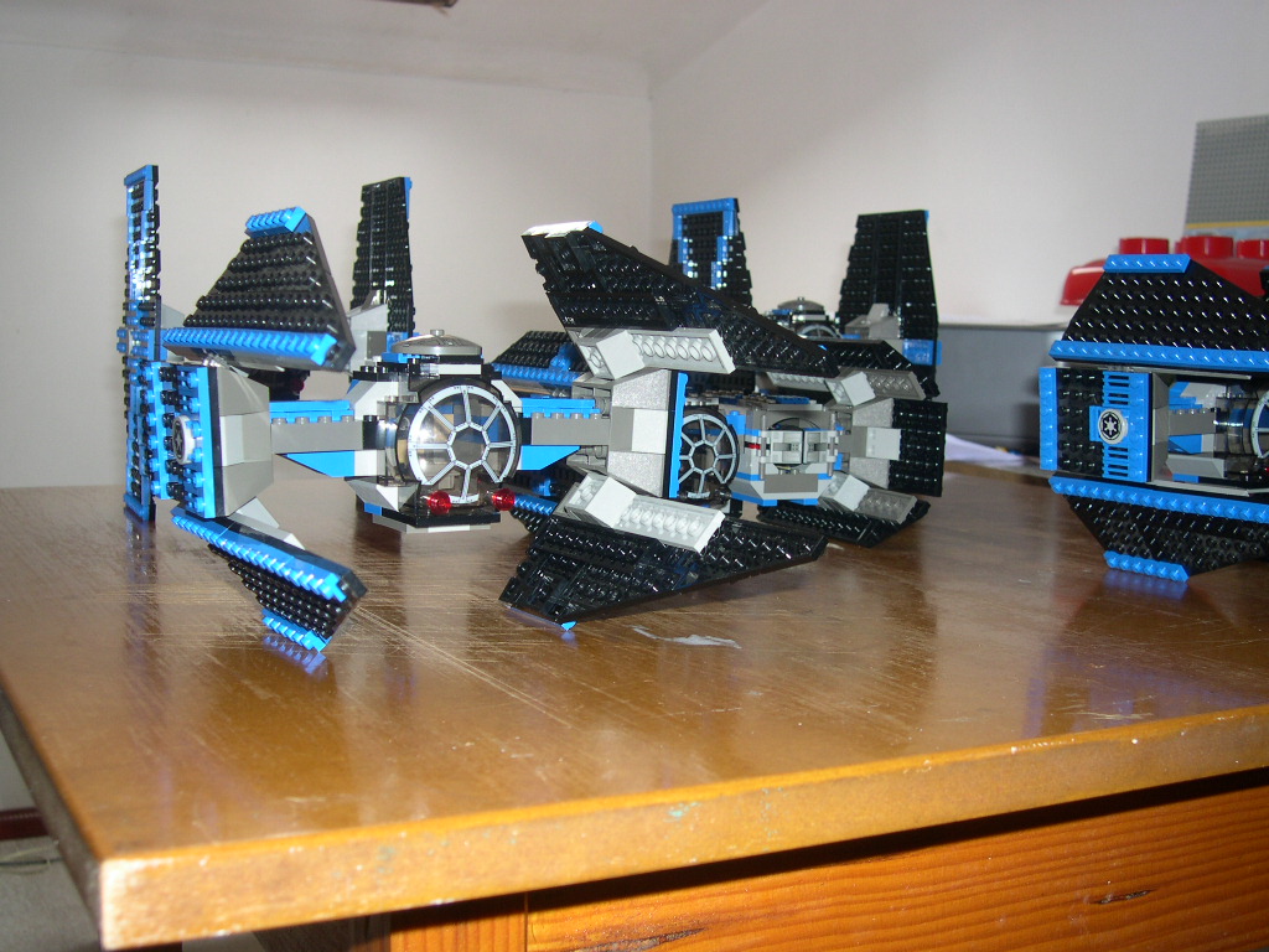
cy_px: 476
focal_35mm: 42
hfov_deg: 44.8
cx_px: 634
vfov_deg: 34.3
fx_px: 1540
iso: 100
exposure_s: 1/60
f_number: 2.9
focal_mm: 9
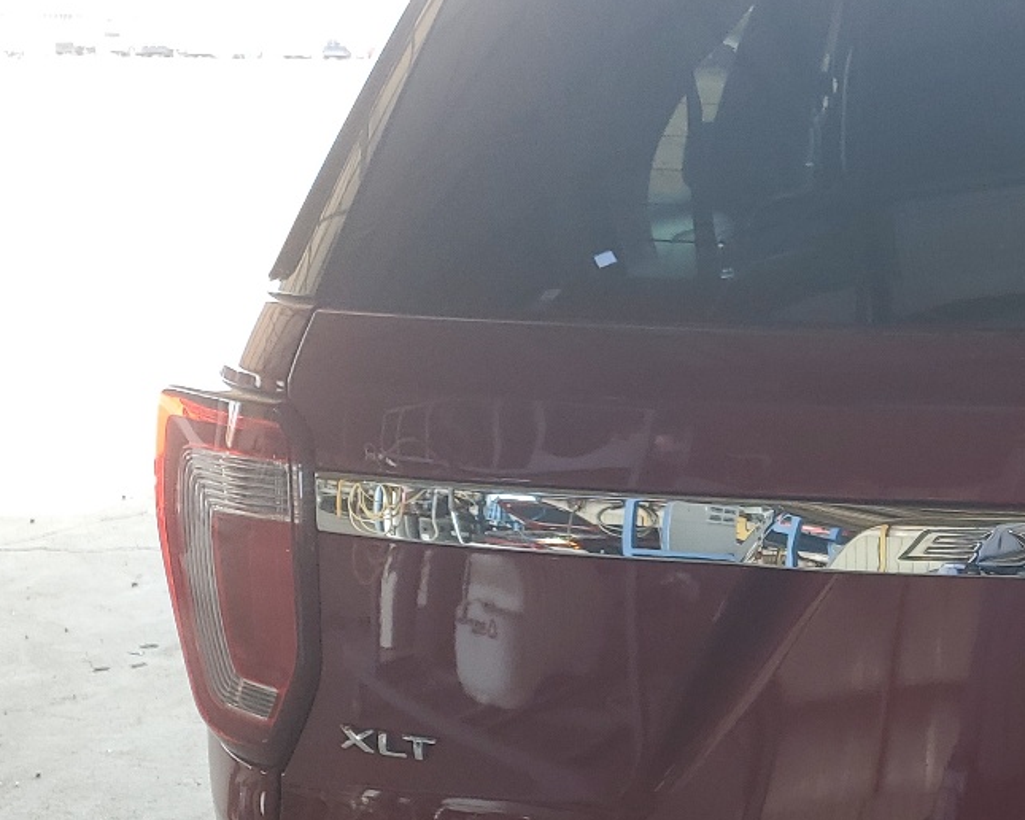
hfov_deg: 26.6
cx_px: 1235
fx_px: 1911
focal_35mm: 63
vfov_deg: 23.9
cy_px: 639
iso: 50
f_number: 1.5
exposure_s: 1/143
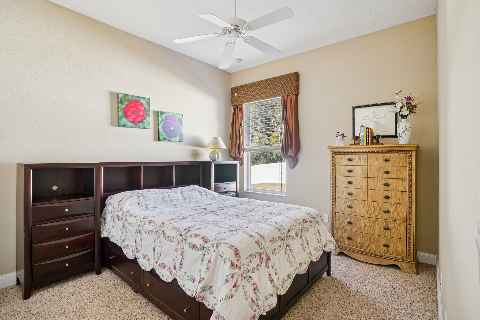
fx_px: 227
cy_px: 160
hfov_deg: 93.3
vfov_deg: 70.4
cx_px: 240
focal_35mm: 17
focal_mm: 17
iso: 400
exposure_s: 1/30
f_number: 8
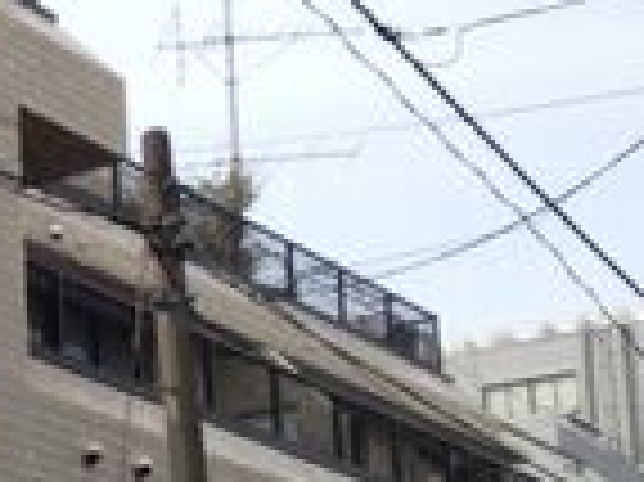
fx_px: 2733
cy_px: 563
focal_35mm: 147
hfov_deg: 11.9
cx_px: -658
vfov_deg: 9.9
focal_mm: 4.28
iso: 50
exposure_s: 1/841
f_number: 2.4
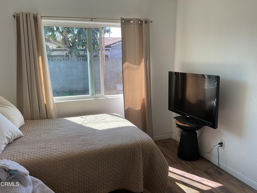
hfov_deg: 61.7
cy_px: 96
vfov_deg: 48.2
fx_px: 215
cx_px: 128
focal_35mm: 29
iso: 16
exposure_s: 1/120
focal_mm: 3
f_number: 1.8
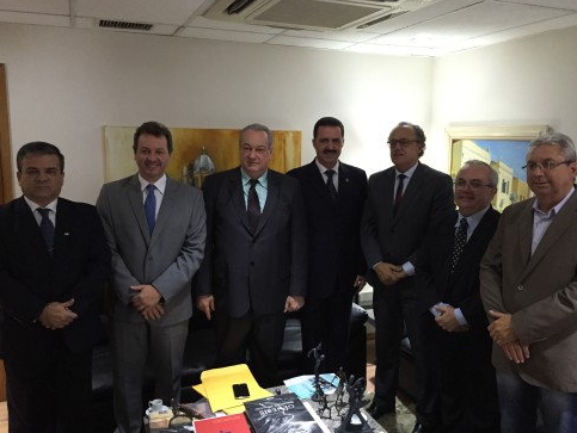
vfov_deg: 46.8
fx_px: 500
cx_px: 295
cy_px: 211
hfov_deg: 59.9
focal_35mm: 30
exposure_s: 1/15
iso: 250
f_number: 2.2
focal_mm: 4.15
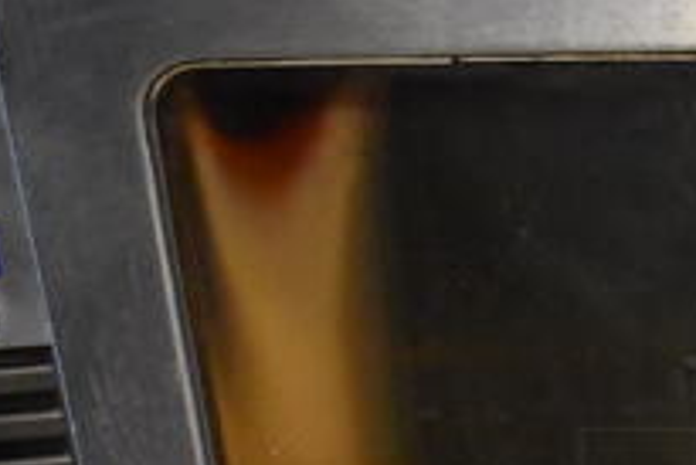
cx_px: 937
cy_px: 441
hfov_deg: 18.4
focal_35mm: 102
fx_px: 1983
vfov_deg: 13.2
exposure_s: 1/125
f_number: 3.8
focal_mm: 23
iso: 7200
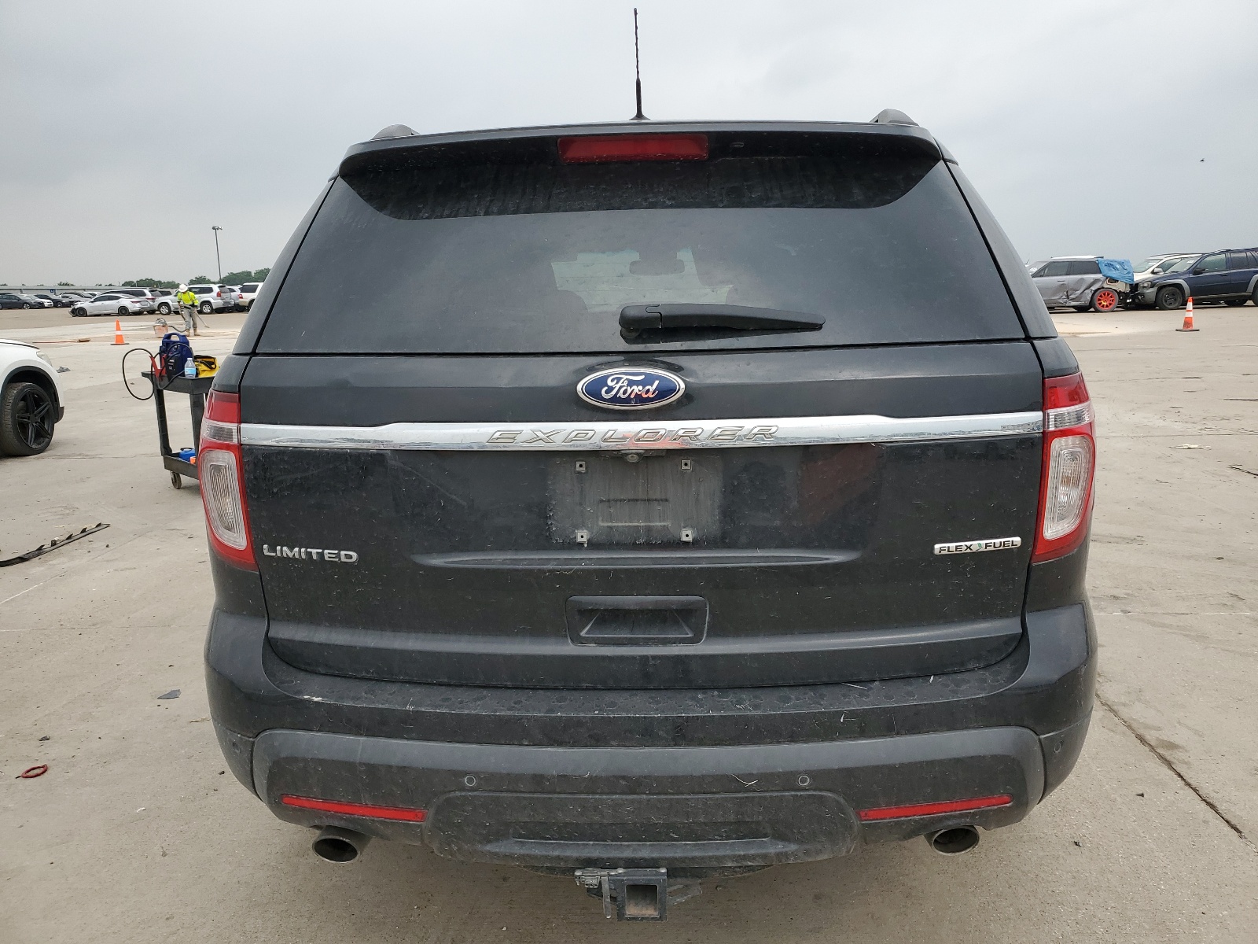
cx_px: 629
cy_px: 472
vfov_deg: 53.1
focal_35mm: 26
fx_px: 945
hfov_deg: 67.3
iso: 50
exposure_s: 1/1667
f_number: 1.5
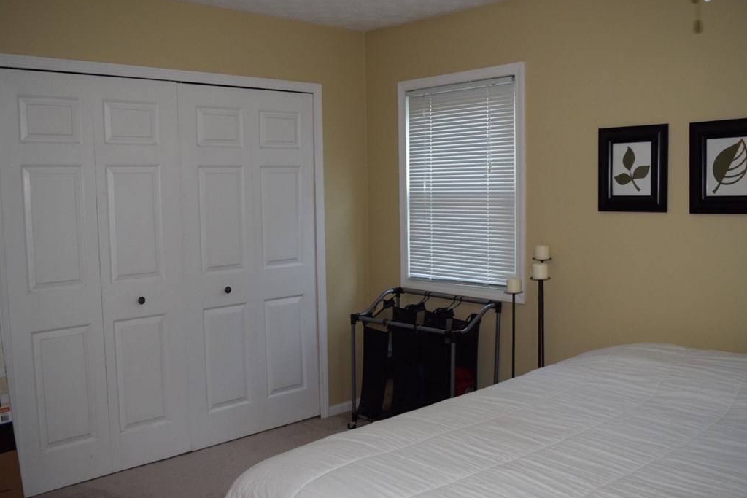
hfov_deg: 54.4
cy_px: 257
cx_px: 369
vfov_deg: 37.9
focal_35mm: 35
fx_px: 726
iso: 800
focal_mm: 22
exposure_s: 1/80
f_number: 4.5
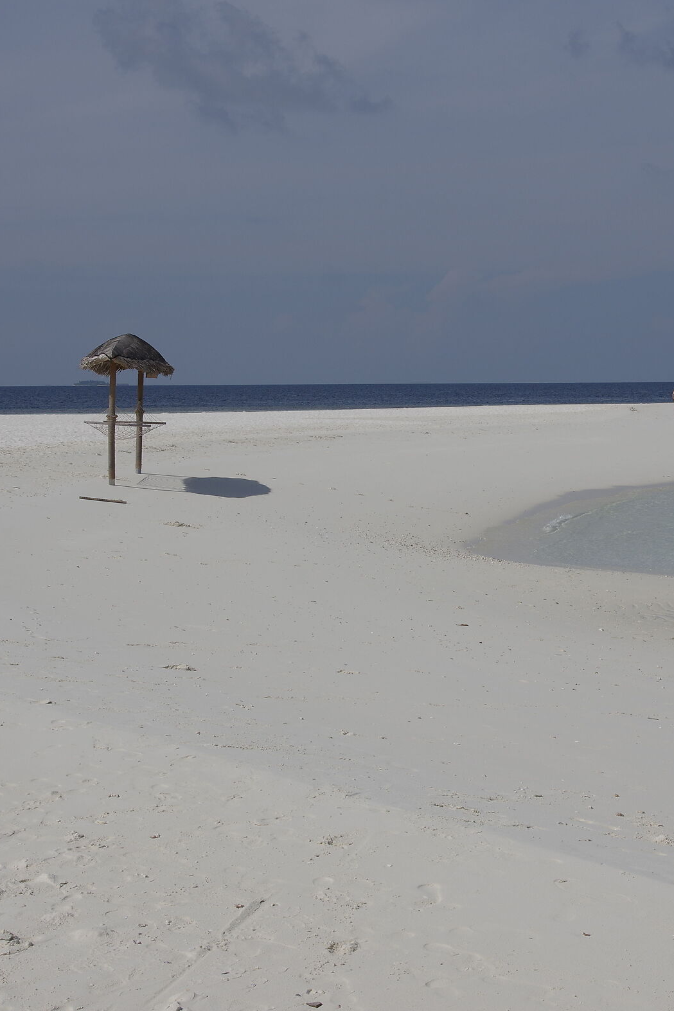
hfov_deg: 21.2
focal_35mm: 64
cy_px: 506
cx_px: 416
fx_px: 1798
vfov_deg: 31.4
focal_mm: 28
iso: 125
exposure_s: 1/1000
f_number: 9
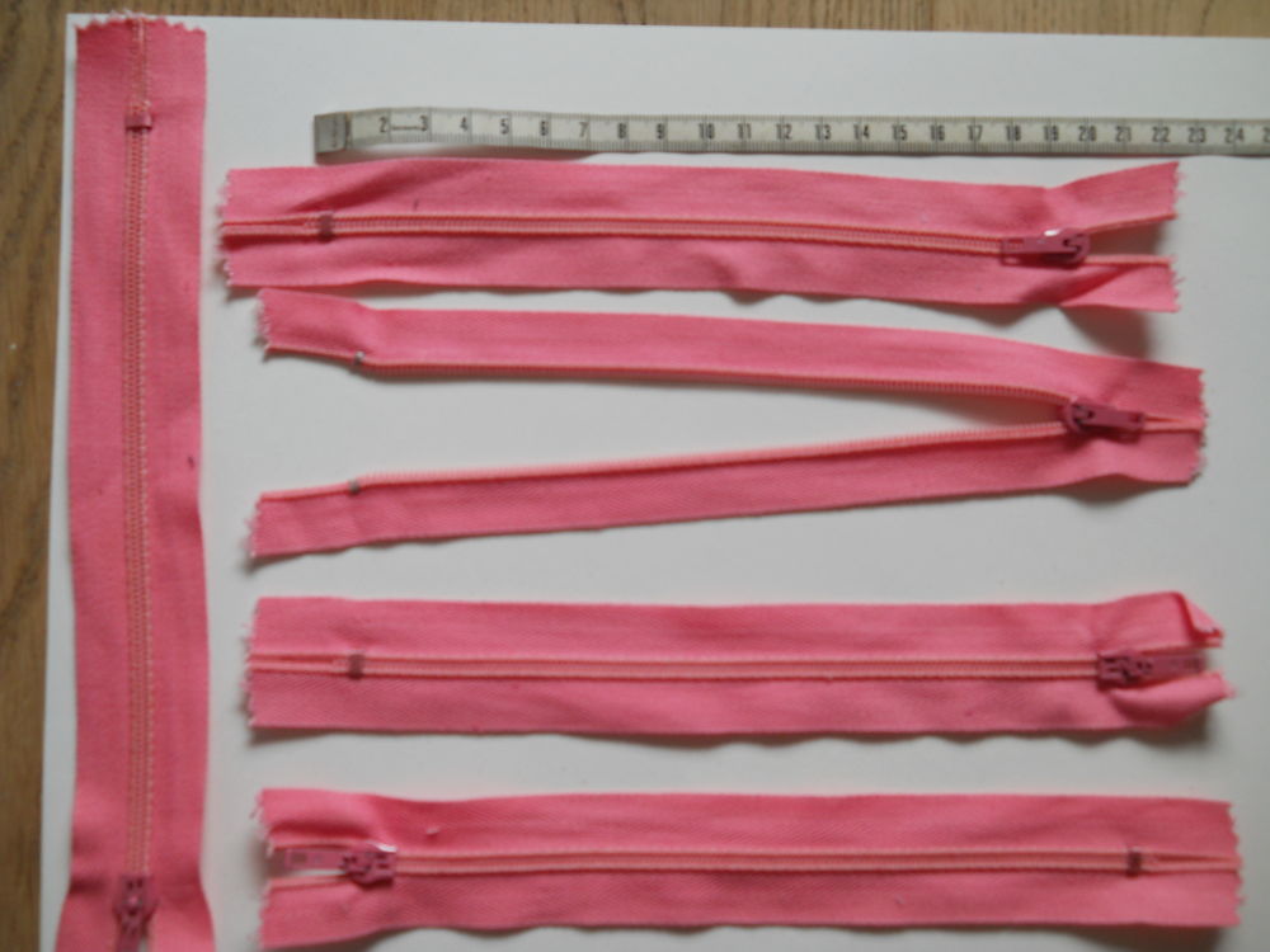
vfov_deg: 35.1
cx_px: 635
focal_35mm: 41
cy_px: 476
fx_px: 1504
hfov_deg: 45.8
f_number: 3.1
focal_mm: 6.72
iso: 80
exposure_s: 1/40
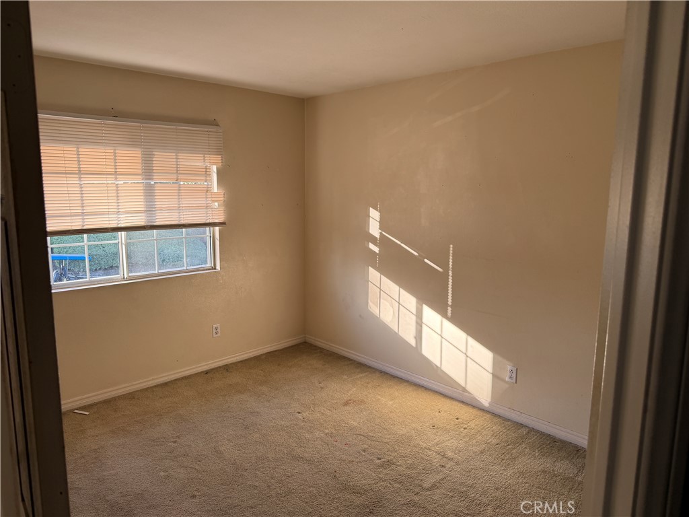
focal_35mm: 24
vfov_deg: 56.8
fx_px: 478
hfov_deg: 71.6
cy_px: 258
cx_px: 344
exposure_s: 1/279
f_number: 1.78
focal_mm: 6.76
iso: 100
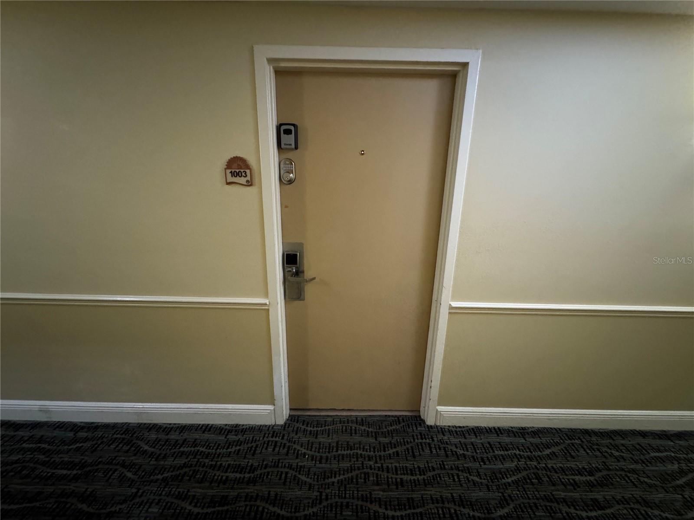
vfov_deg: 85.7
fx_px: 281
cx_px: 347
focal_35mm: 14
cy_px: 260
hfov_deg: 102.1
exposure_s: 1/30
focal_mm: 2.22
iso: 1250
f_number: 2.2
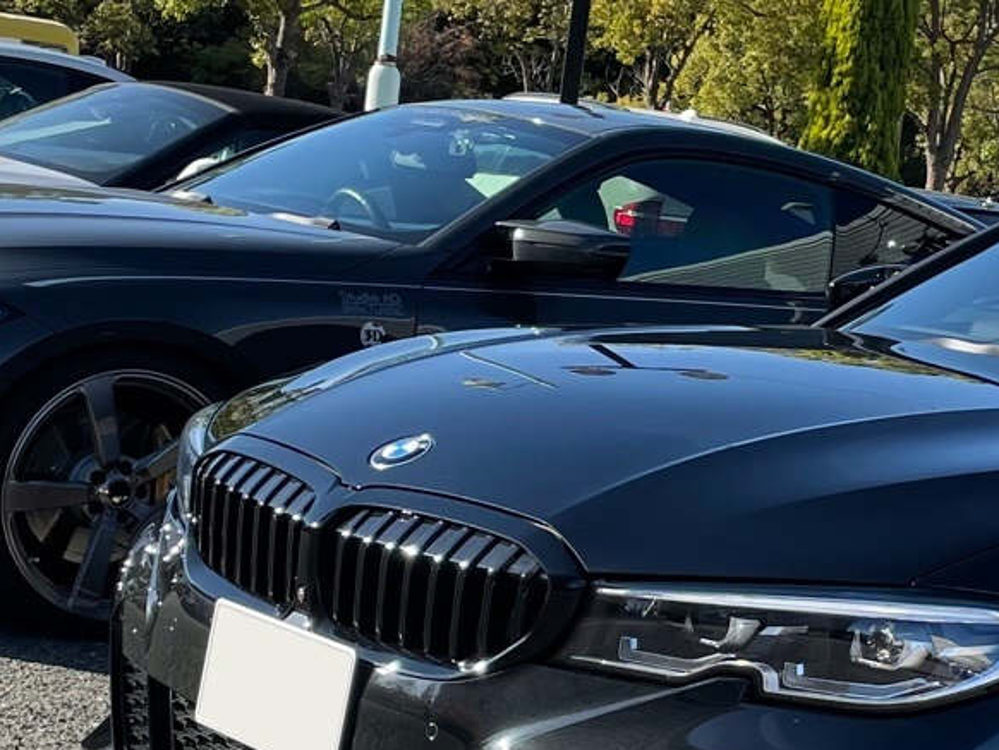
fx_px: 2598
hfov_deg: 21.6
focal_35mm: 90
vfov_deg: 16.4
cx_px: 726
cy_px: 405
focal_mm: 4.2
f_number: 1.6
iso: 32
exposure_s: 1/1916
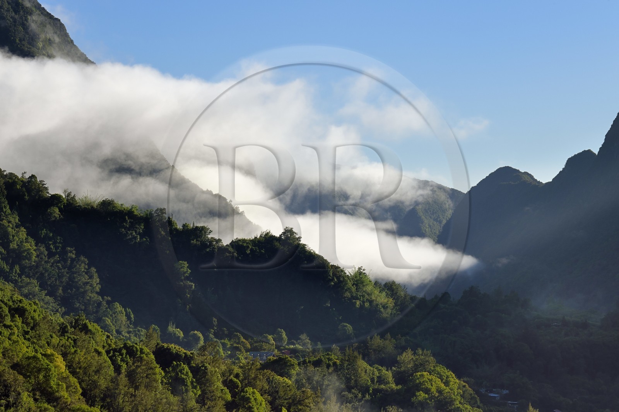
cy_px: 206
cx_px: 310
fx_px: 2578
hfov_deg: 13.7
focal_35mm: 150
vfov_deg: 9.1
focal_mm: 150
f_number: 16
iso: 200
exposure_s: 1/250
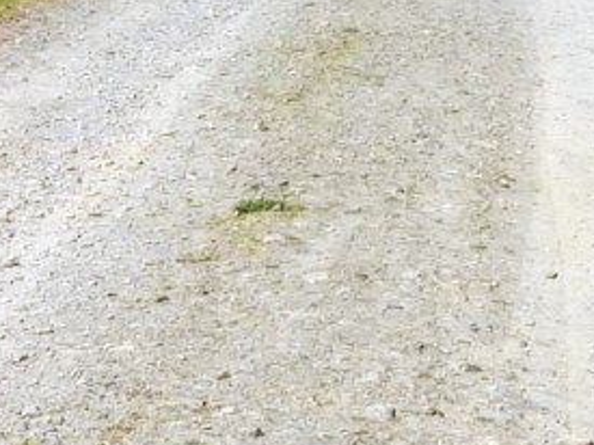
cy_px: 54
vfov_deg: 5.5
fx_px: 4665
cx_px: 536
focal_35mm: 272
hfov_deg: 7.3
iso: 25
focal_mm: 6
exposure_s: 1/964
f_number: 2.4
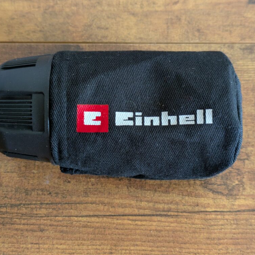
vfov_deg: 28.2
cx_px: 130
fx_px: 508
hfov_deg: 28.2
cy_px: 126
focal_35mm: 61
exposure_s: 1/33.3
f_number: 1.89
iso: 126
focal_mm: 5.43
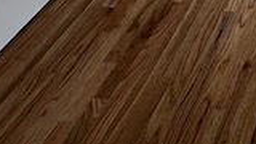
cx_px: 365
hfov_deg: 24.4
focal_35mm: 71
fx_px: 482
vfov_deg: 10.7
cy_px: -301
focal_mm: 1.57
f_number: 1.8
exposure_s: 1/162
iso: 32
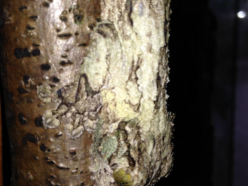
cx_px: 123
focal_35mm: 45
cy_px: 100
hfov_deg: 42.1
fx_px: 322
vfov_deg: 32.2
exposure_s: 1/379
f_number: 2.4
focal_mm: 4.12
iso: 50
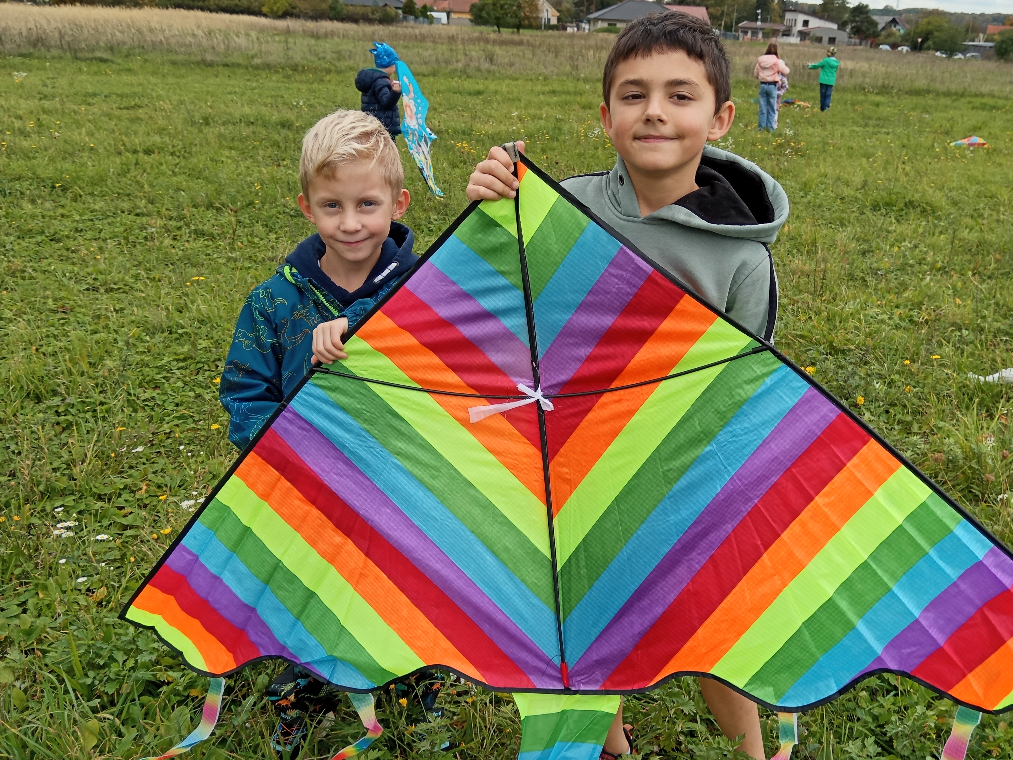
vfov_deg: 41.8
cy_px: 394
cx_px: 587
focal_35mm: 34
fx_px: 995
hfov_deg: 53.7
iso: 105
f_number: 1.9
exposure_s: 1/180
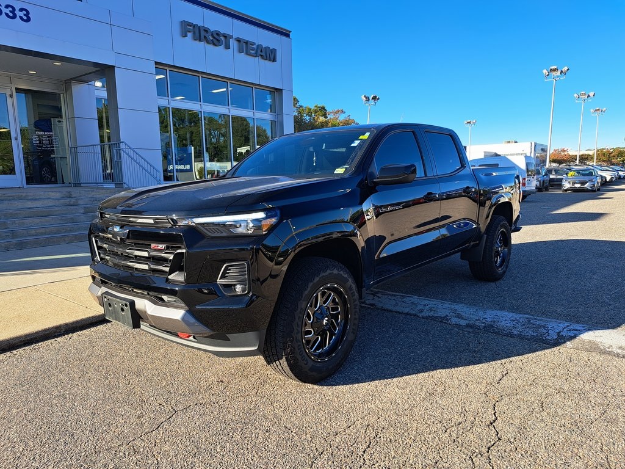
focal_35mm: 24
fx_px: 433
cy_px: 234
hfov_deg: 71.6
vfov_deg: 56.8
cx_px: 312
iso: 50
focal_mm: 5.23
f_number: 1.8
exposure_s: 1/556
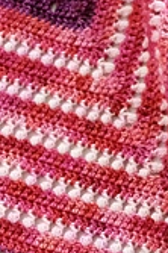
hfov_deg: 6.4
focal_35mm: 207
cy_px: 317
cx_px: 347
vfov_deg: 9.8
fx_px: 1452
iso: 2500
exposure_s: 1/105
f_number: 4
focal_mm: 35.8
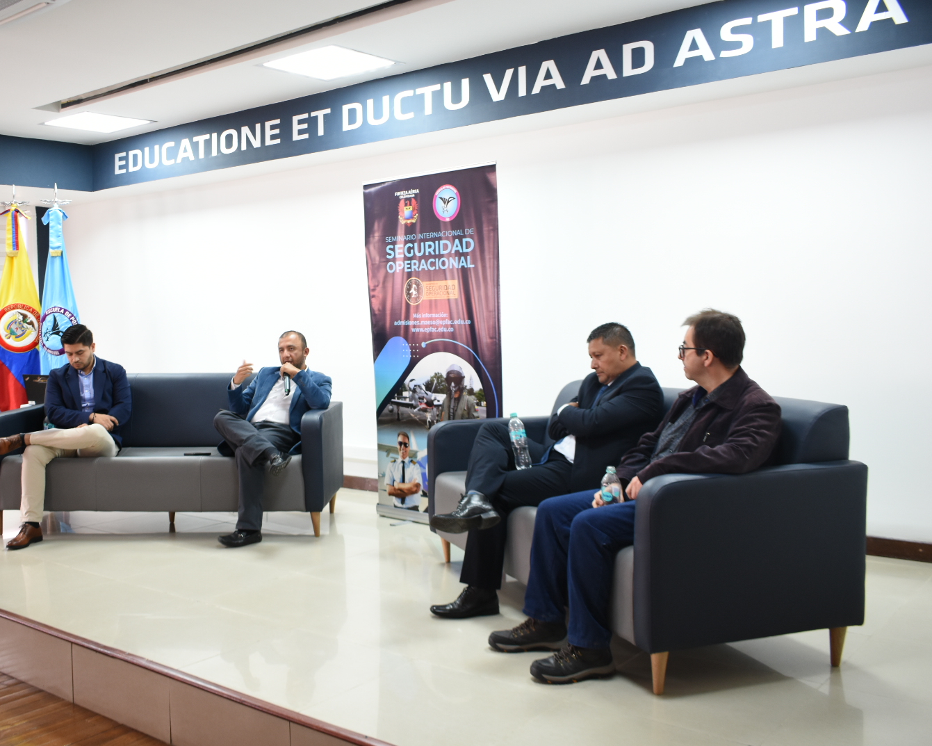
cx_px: 370
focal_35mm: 34
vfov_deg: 43.4
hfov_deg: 52.5
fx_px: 938
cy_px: 371
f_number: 3.8
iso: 640
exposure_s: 1/30
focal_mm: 20
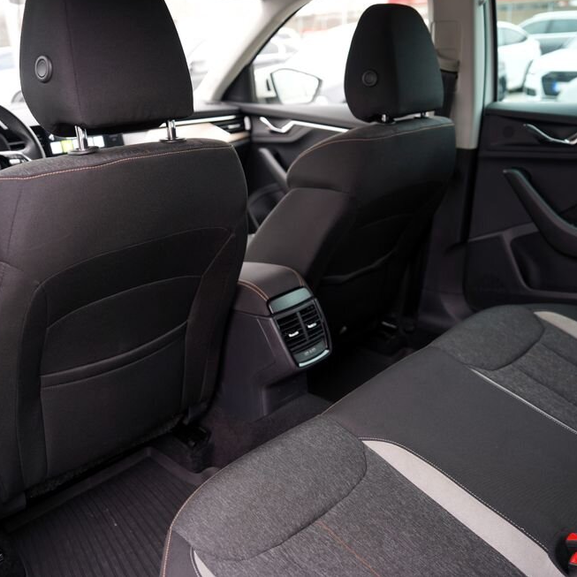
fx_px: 603
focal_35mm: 32
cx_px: 314
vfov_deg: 51.1
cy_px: 276
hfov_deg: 51.0
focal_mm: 24
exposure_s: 1/30
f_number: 2.8
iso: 160
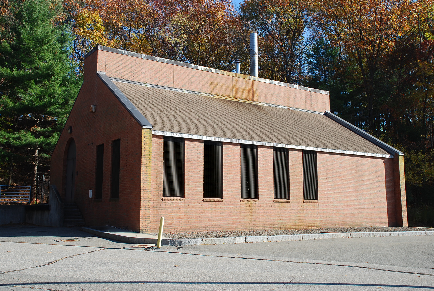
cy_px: 146
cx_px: 217
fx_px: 471
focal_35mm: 39
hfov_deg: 49.5
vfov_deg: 34.3
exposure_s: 1/160
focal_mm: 26
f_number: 7.1
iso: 100
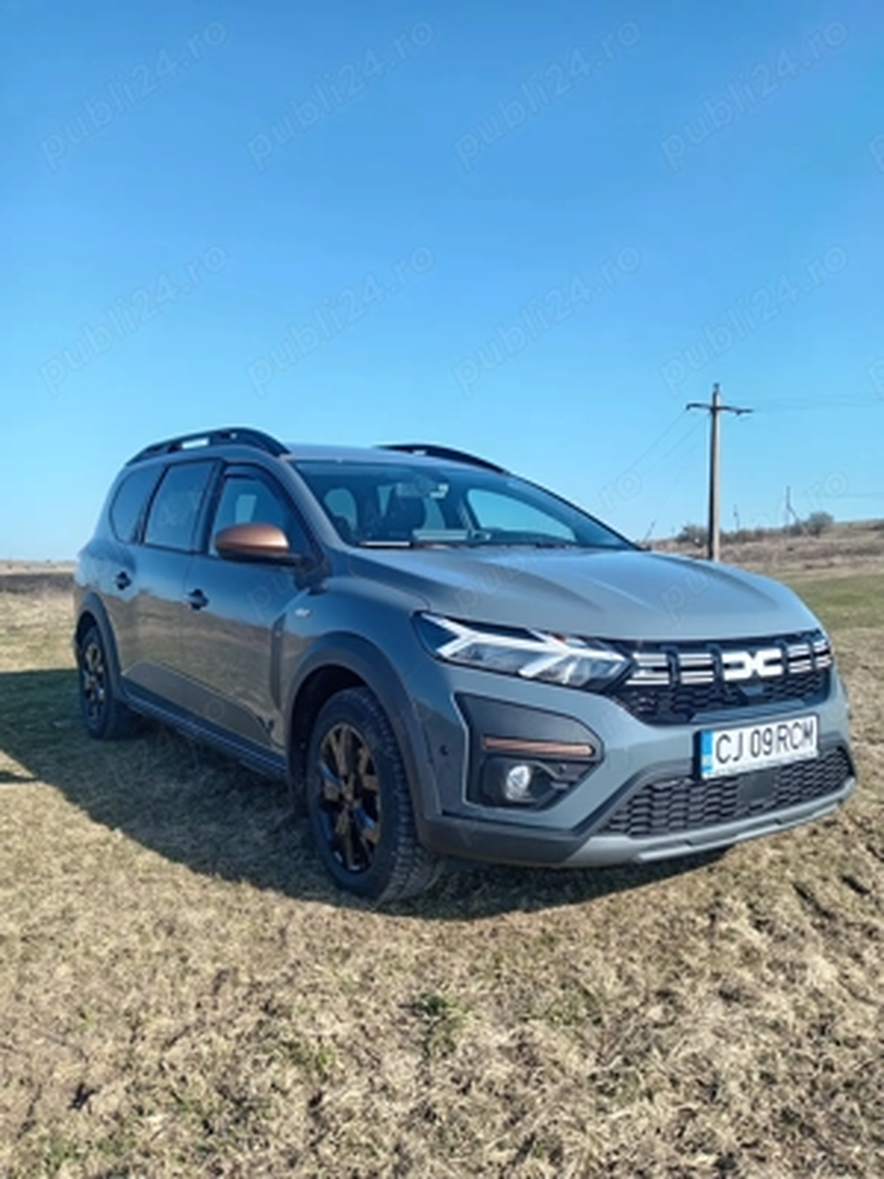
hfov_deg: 51.4
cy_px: 590
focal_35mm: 27
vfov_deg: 65.3
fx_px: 919
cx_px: 442
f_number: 1.8
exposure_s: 1/354
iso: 100
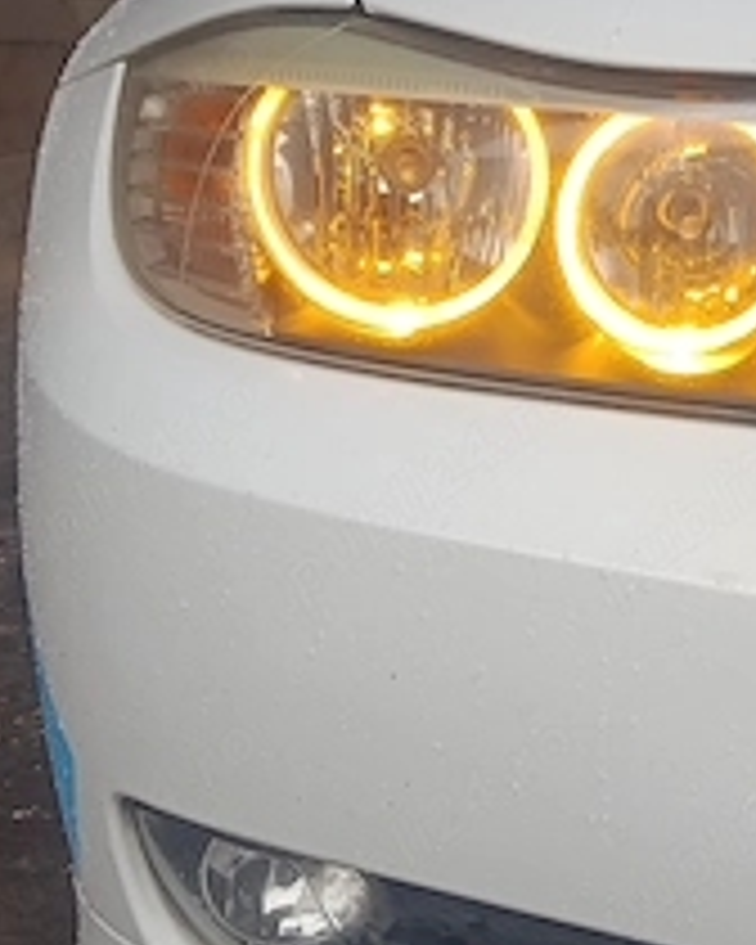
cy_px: 562
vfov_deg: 28.2
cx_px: 585
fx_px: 1874
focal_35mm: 67
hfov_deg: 22.6
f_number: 1.7
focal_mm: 5.24
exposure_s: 1/100
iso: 542
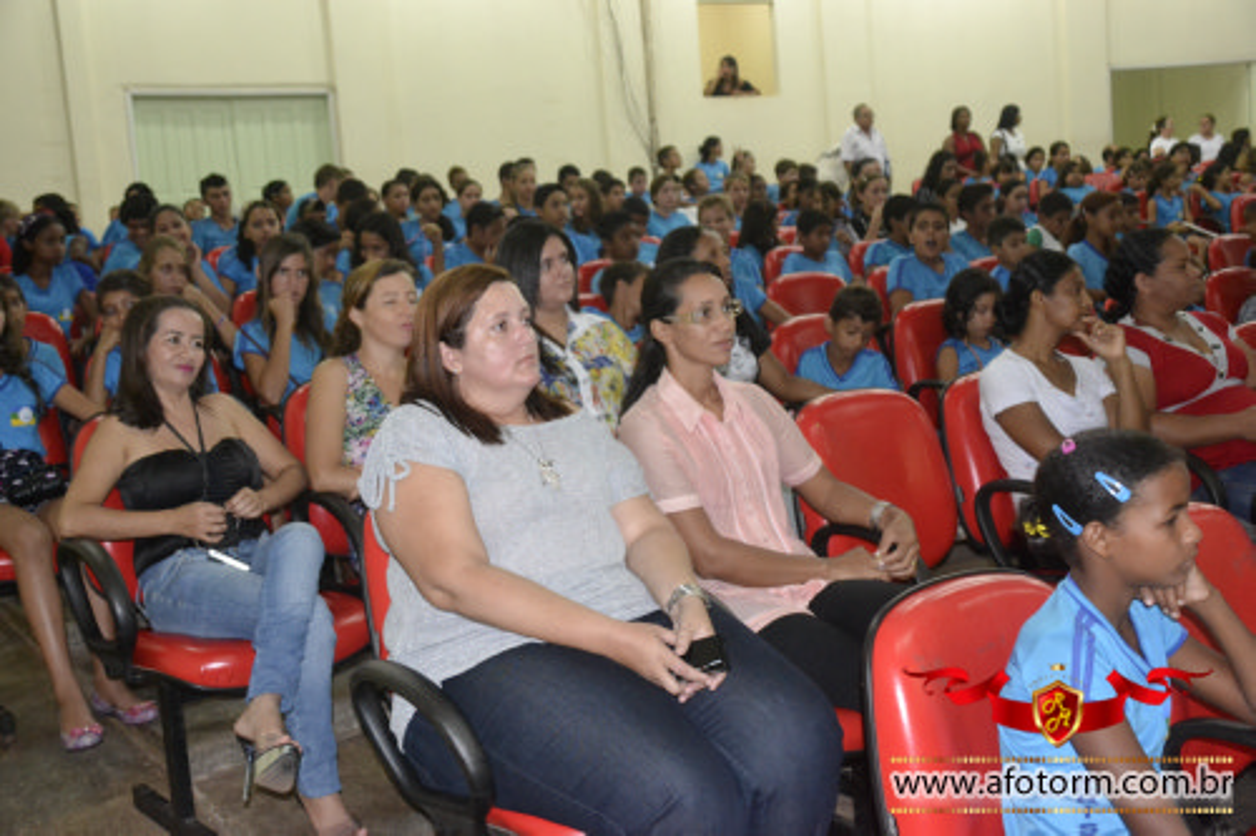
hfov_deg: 49.6
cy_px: 418
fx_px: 1360
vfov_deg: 34.2
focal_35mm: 39
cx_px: 628
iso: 3200
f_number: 3.8
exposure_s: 1/60
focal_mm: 26
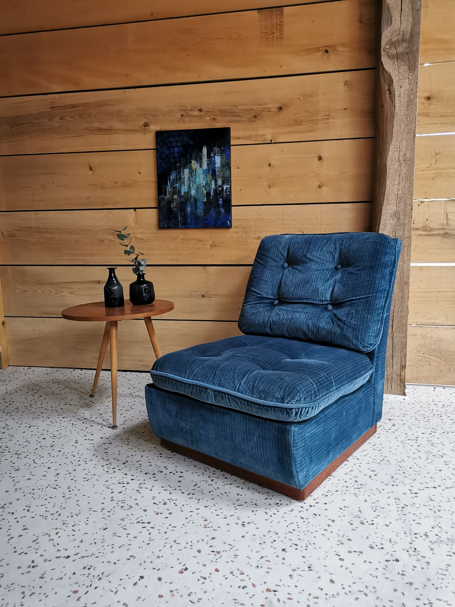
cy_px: 304
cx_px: 228
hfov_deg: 51.4
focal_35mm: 27
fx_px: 473
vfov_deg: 65.3
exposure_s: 1/50
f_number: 1.8
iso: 640
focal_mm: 5.58
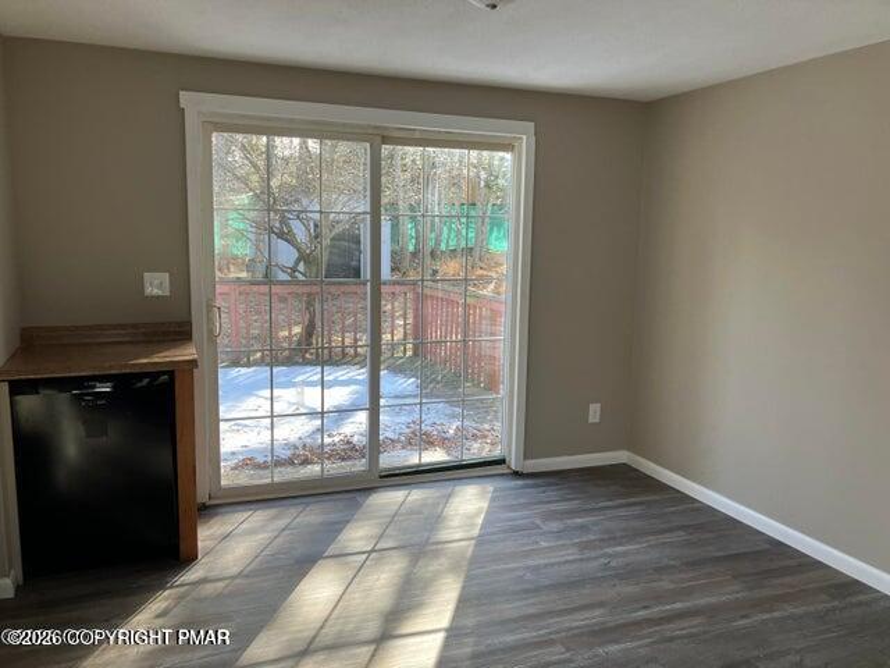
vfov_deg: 49.7
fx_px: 720
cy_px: 334
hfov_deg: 63.4
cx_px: 445
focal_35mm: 28
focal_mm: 3.99
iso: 50
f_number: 1.8
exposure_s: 1/121
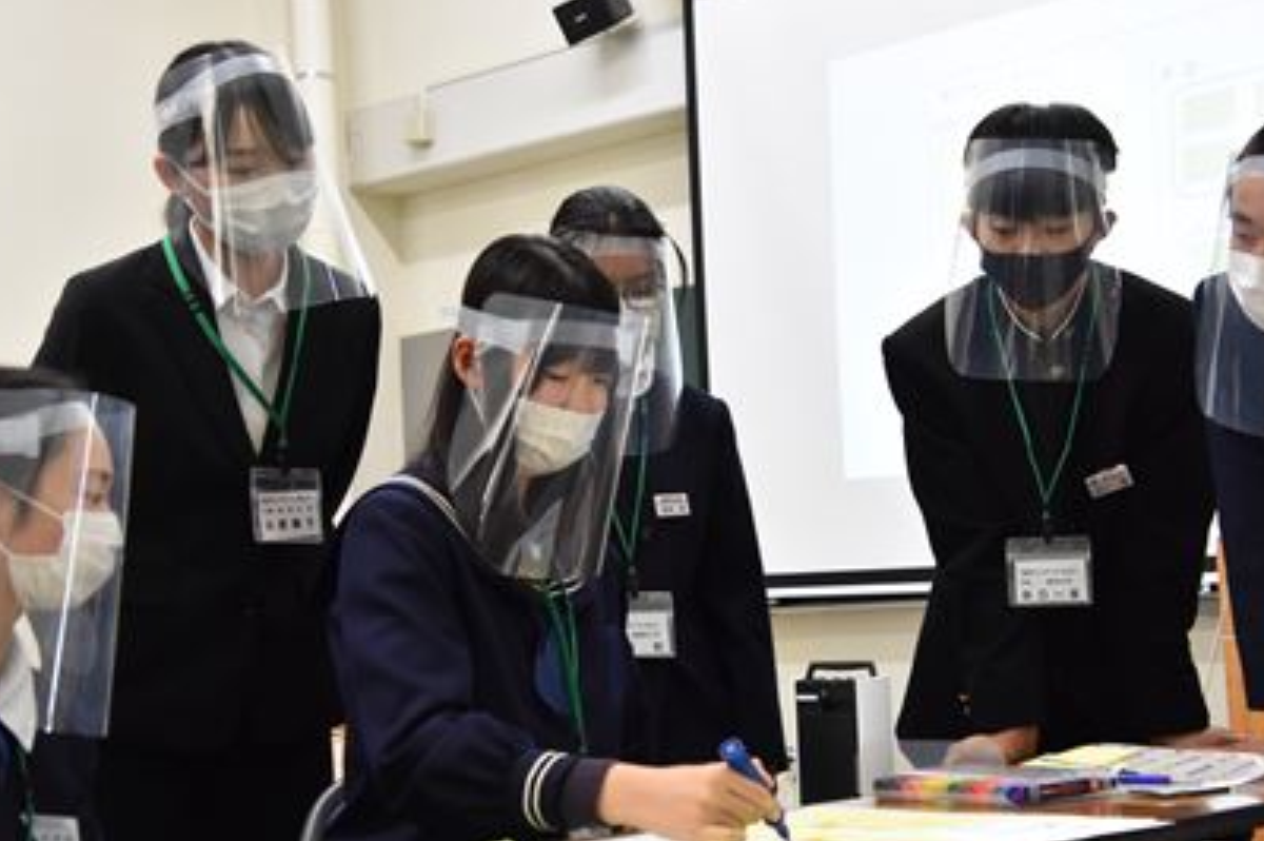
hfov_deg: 30.7
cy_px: 460
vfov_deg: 20.7
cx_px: 651
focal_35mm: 66
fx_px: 2302
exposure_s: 1/100
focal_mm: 35
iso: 1250
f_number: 5
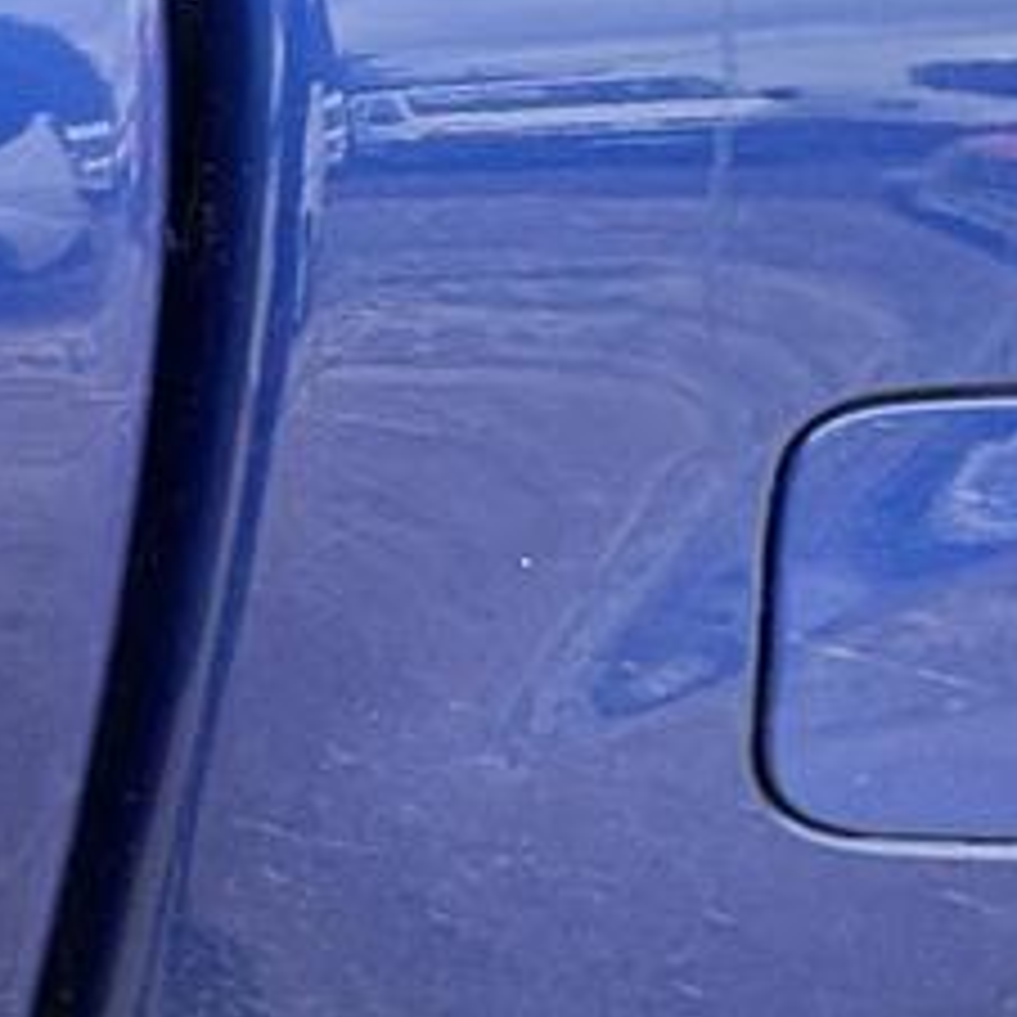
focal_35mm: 49
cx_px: -846
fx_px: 1629
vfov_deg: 31.4
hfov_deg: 21.4
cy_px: -58
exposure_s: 1/99
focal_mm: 2.22
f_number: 2.2
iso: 160
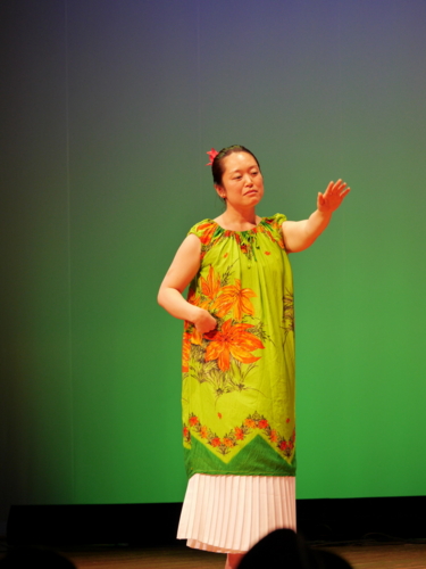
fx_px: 2789
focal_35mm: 170
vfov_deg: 11.6
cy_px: 284
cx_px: 213
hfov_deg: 8.7
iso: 400
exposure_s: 1/200
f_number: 2.8
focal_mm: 85
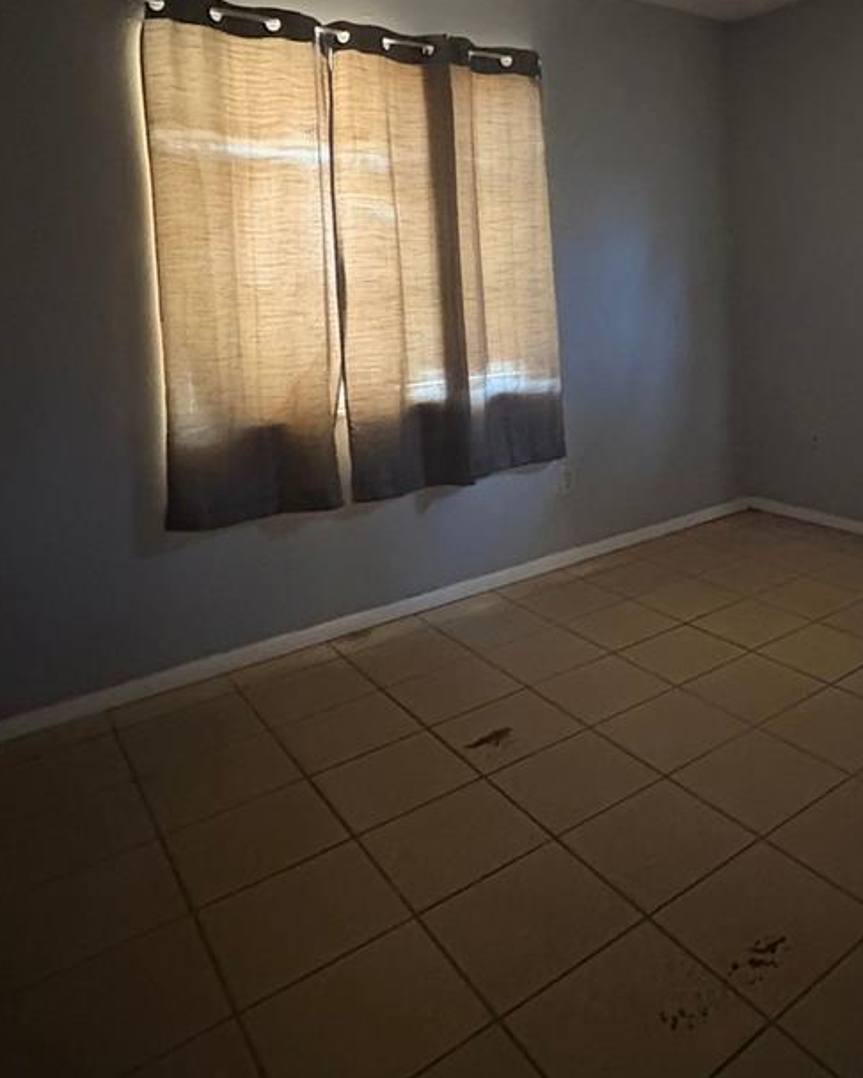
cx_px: 673
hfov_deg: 50.4
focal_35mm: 27
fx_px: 862
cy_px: 329
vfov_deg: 61.9
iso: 1250
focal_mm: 2.22
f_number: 2.2
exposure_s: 1/30
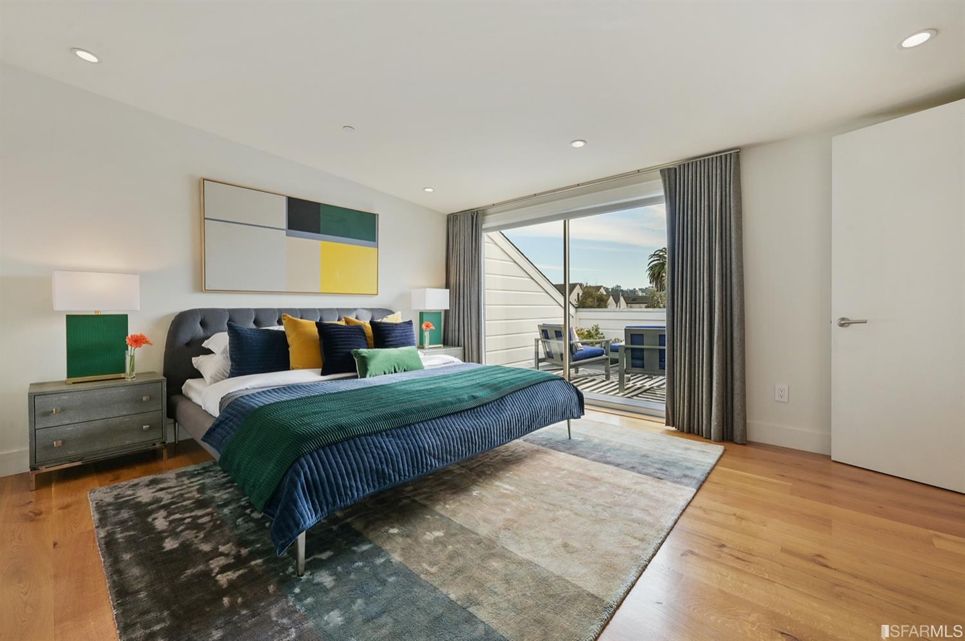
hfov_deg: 104.3
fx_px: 375
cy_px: 320
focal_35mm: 14
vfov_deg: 81.1
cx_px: 482
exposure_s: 1/60
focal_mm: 14
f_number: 11
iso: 400
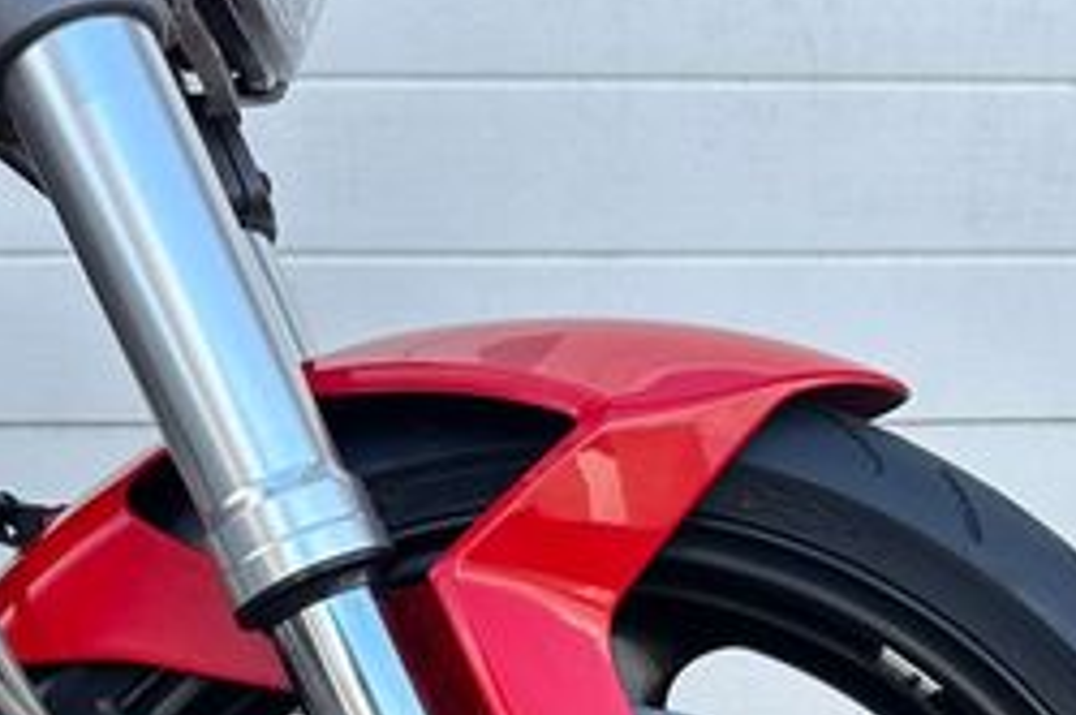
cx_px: 611
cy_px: 999
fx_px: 1910
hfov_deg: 31.4
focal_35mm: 64
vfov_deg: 19.1
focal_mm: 6.86
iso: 80
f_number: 1.78
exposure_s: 1/501
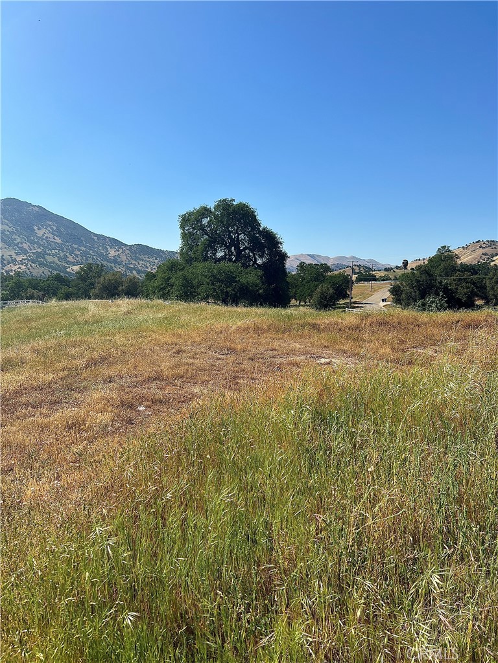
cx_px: 249
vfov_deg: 67.3
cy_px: 332
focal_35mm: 26
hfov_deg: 53.1
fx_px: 499
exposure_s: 1/5076
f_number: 1.5
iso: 50
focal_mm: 5.7
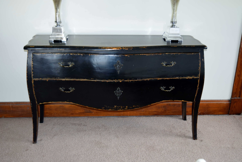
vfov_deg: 29.9
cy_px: 81
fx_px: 303
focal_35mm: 45
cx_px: 121
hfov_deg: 43.6
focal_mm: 30
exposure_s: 1/80
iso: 800
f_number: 4.2
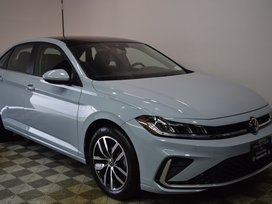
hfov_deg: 41.2
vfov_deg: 31.5
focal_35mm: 46
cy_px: 101
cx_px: 128
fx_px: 361
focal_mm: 28
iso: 400
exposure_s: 1/60
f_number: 4.2
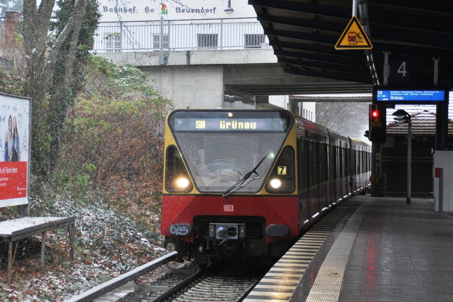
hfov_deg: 17.1
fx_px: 1510
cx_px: 226
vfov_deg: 11.4
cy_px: 151
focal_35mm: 120
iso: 800
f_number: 6.3
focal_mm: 80
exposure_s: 1/200
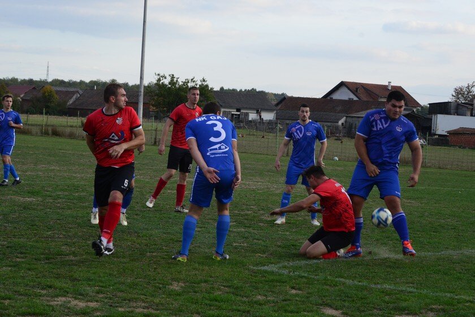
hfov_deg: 22.1
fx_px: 1214
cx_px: 238
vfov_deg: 14.9
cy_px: 158
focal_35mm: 92
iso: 2000
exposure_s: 1/500
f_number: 11
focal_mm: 92
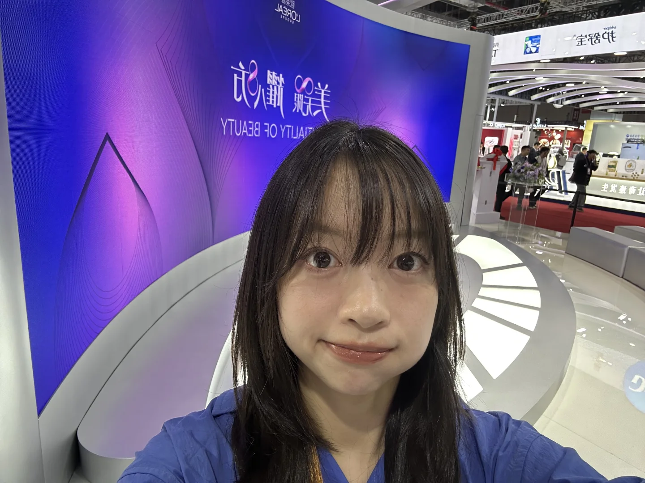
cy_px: 242
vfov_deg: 58.9
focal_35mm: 23
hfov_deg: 73.9
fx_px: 429
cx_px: 322
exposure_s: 1/60
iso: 80
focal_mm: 2.69
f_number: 1.9
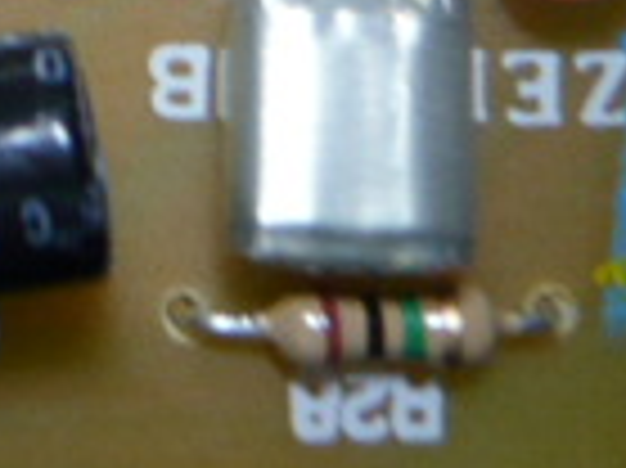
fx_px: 2331
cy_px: -562
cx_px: -288
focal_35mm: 129
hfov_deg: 14.4
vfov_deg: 10.3
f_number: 2.8
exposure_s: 1/30
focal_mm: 4.6
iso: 100
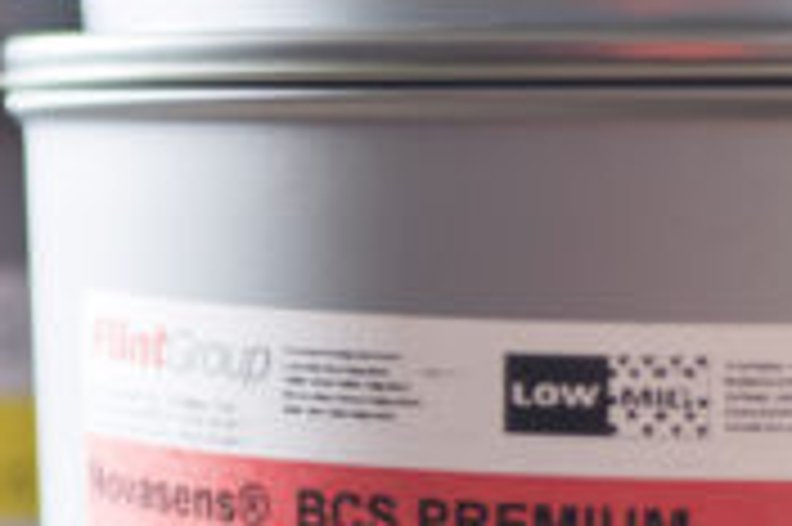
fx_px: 4352
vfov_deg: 6.9
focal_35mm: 198
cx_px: -464
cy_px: 326
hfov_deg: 10.0
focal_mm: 50
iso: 100
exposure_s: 1/100
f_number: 1.8
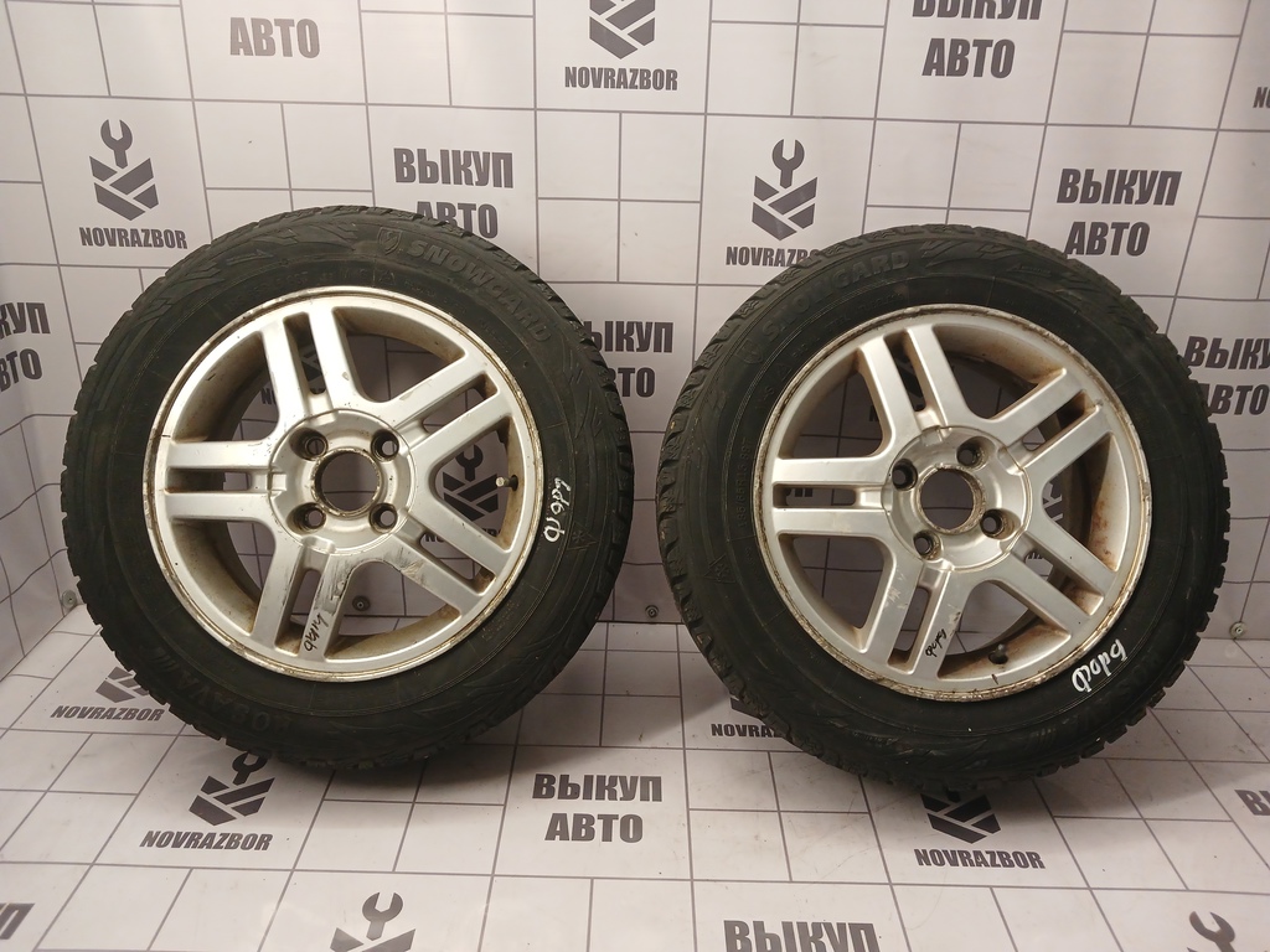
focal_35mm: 27
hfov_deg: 65.3
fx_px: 991
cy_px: 476
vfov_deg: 51.4
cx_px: 635
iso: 200
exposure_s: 1/50
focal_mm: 4
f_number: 1.8
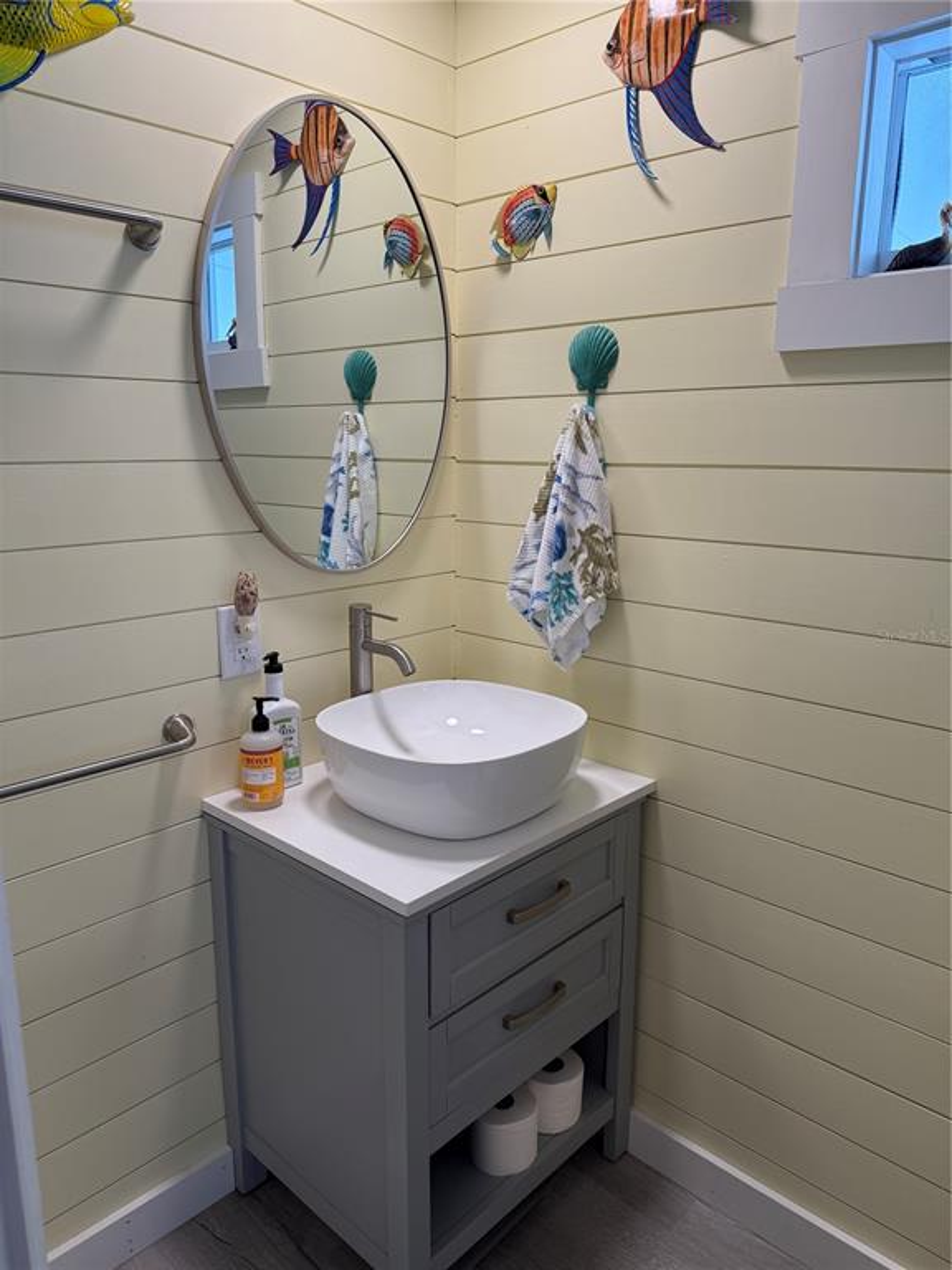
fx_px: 880
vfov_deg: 71.6
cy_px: 635
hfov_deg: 56.8
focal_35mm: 24
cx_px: 476
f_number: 1.78
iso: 80
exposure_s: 1/120
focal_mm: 6.76
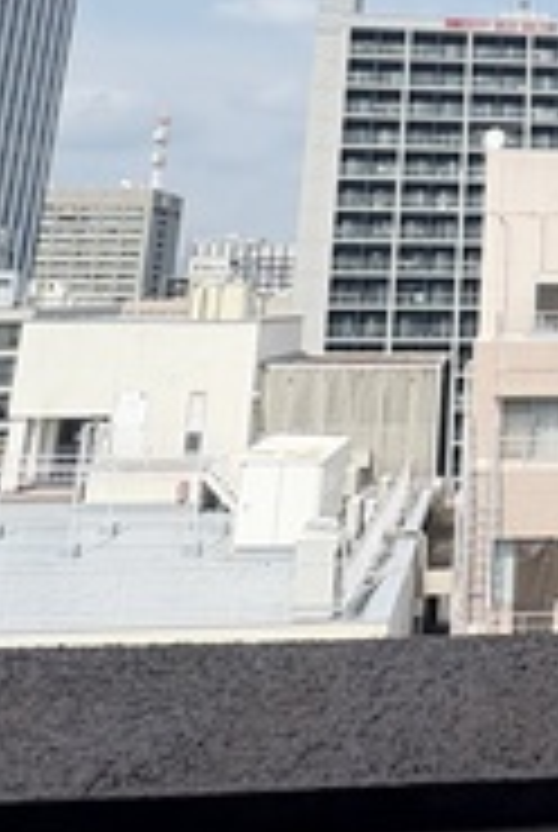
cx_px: 639
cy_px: 18
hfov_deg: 27.5
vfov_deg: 39.6
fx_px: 1019
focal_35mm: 44
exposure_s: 1/1006
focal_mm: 2.22
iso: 40
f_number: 2.2
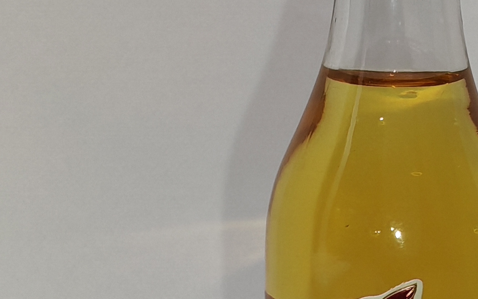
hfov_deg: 29.3
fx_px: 899
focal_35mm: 69
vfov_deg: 18.7
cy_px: 229
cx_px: 360
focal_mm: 1.96
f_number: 2.2
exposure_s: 1/100
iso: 64
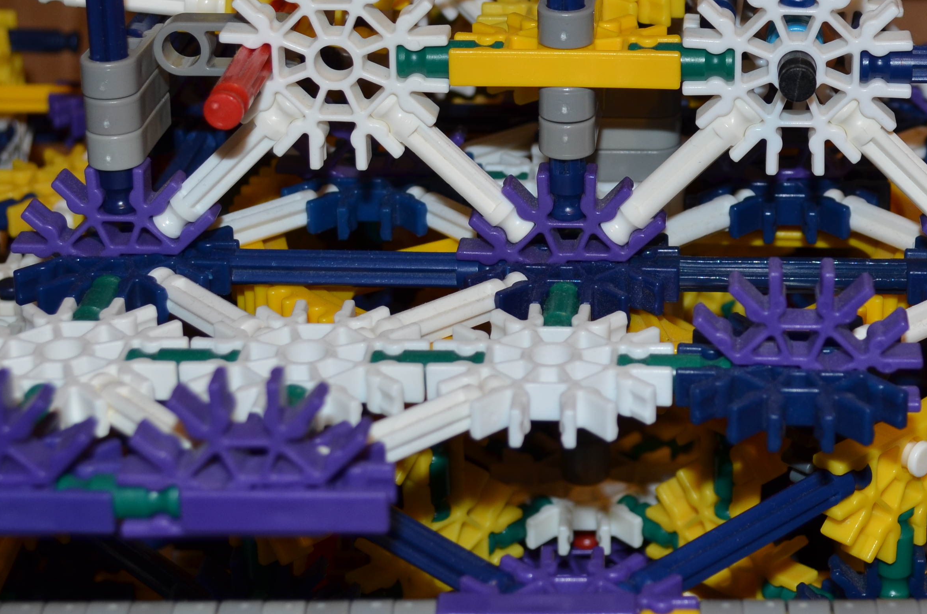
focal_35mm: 88
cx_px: 665
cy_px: 12
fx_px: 2261
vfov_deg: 15.2
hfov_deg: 23.0
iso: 200
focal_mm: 28
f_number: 5.6
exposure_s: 1/30
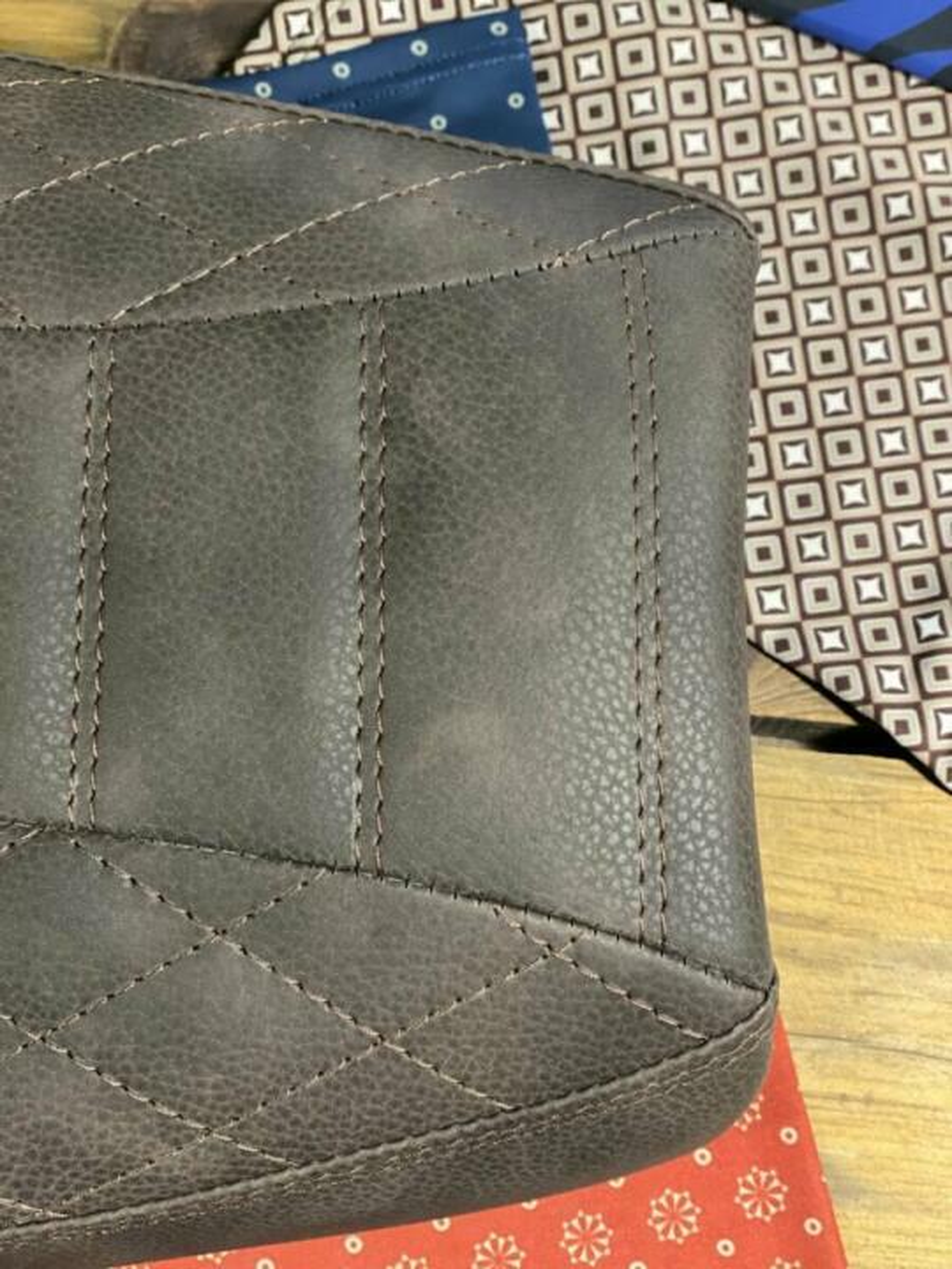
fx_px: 1907
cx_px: 476
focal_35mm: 52
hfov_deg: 28.0
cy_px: 634
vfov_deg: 36.8
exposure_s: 1/25
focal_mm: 6
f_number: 2
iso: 320
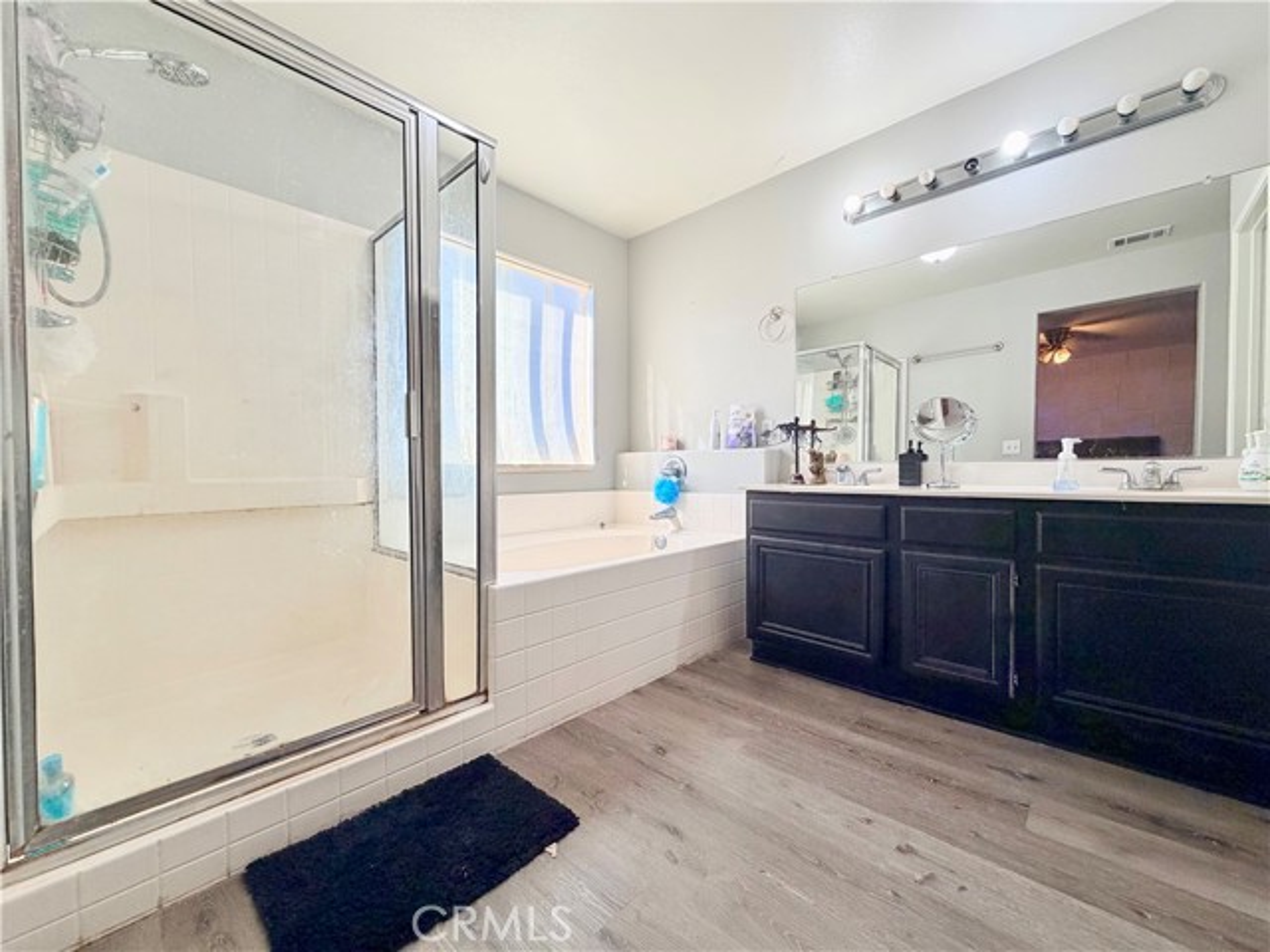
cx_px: 635
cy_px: 476
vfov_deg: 85.7
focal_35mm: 14
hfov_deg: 102.1
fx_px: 514
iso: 125
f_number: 2.2
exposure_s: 1/120
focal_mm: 2.22
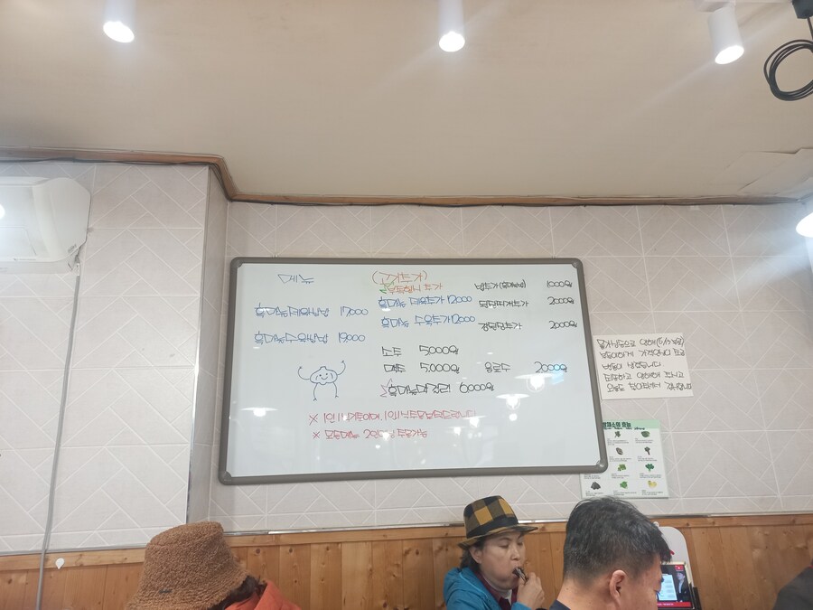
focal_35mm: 25
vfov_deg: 54.9
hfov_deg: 69.4
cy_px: 305
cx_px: 406
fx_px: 587
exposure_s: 1/60
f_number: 1.8
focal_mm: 4.6
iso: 200
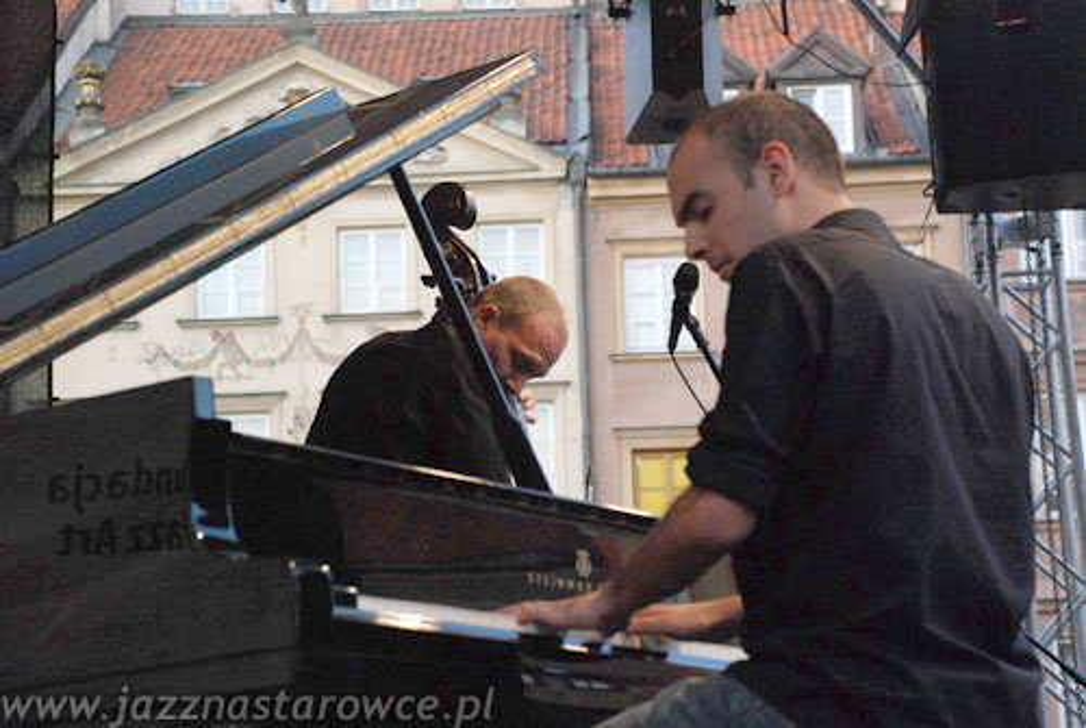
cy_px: 364
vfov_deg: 14.8
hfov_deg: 21.9
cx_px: 543
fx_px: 2810
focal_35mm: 93
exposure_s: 1/125
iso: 1250
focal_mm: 62
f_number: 5.3
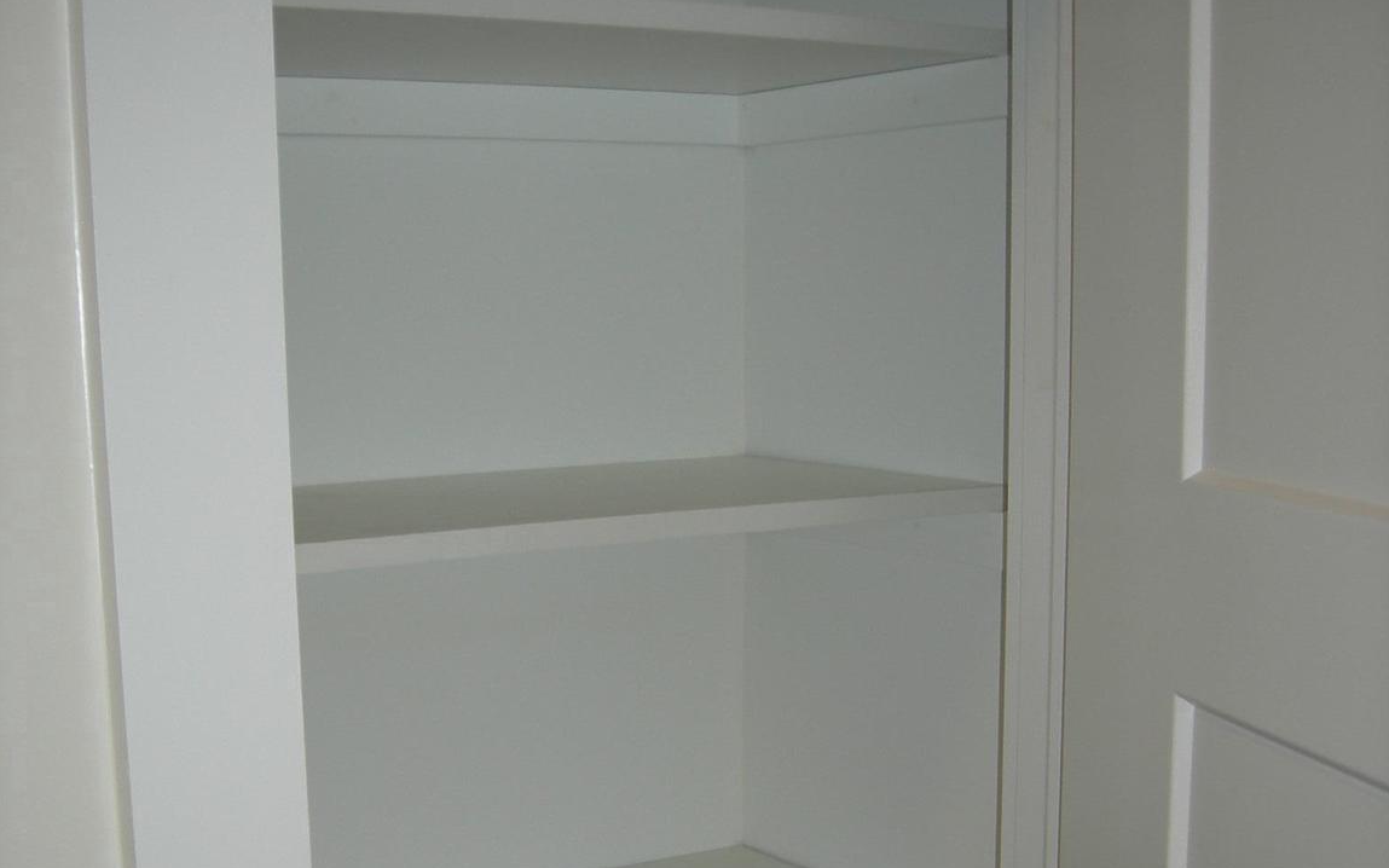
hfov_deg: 39.6
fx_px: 1930
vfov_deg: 24.7
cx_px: 694
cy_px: 747
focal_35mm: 51
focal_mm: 7.5
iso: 64
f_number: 2.7
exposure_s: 1/60.1
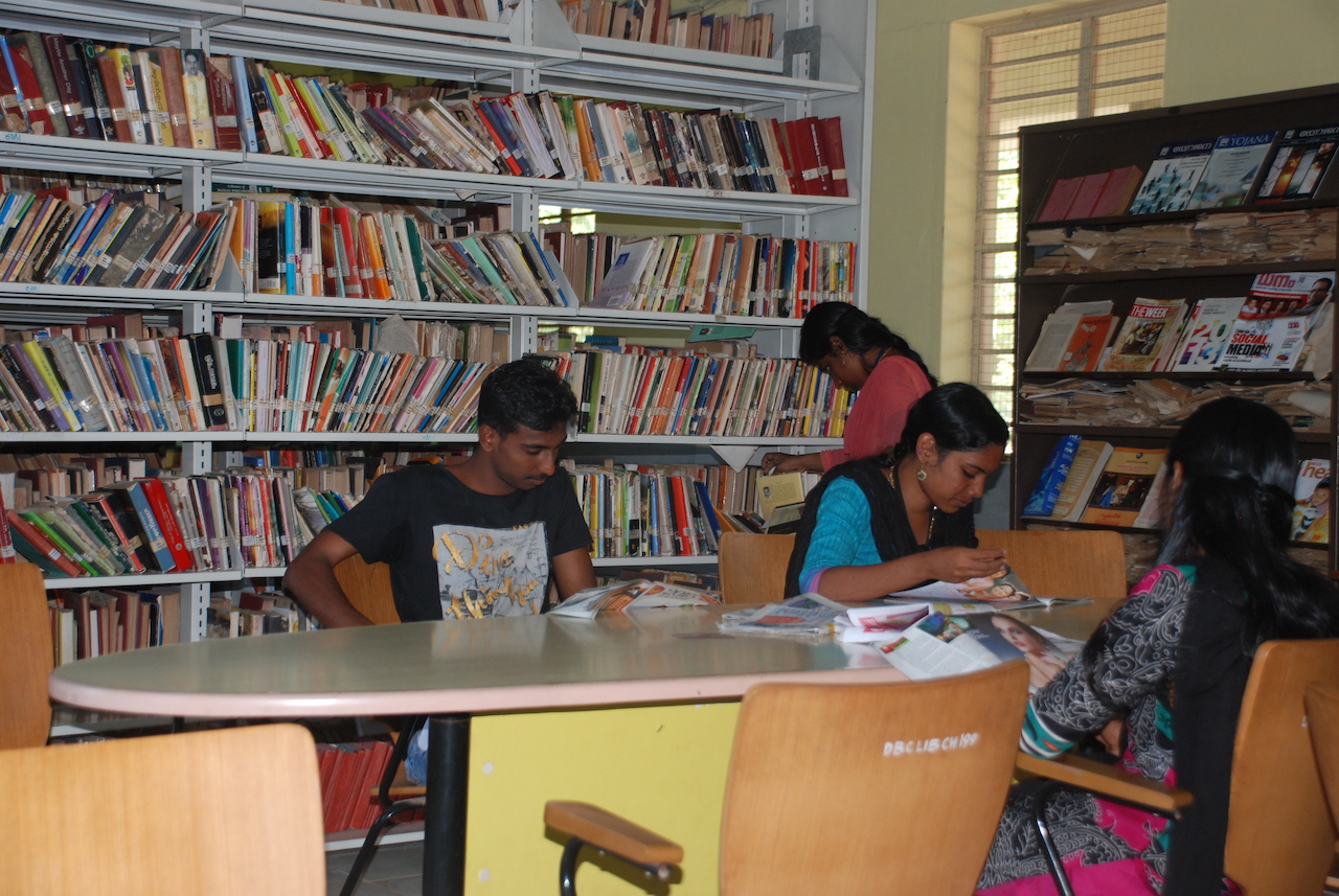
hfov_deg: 33.4
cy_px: 448
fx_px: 2234
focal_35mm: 60
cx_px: 670
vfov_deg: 22.7
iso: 320
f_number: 4.5
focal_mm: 40
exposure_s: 1/30
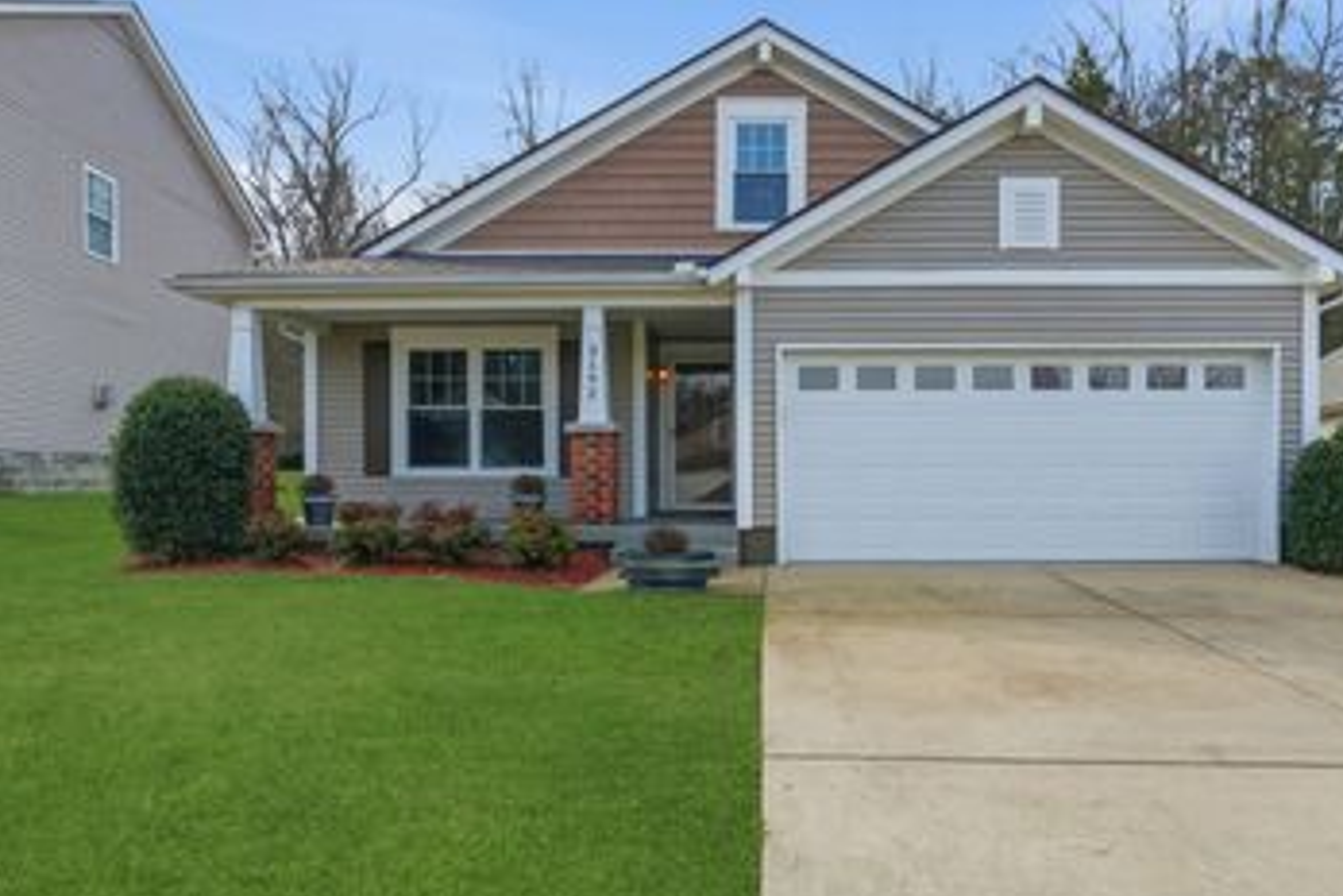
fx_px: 885
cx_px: 745
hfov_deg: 74.2
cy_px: 454
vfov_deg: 53.7
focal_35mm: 24
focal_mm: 11
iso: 250
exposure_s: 1/4000
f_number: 9
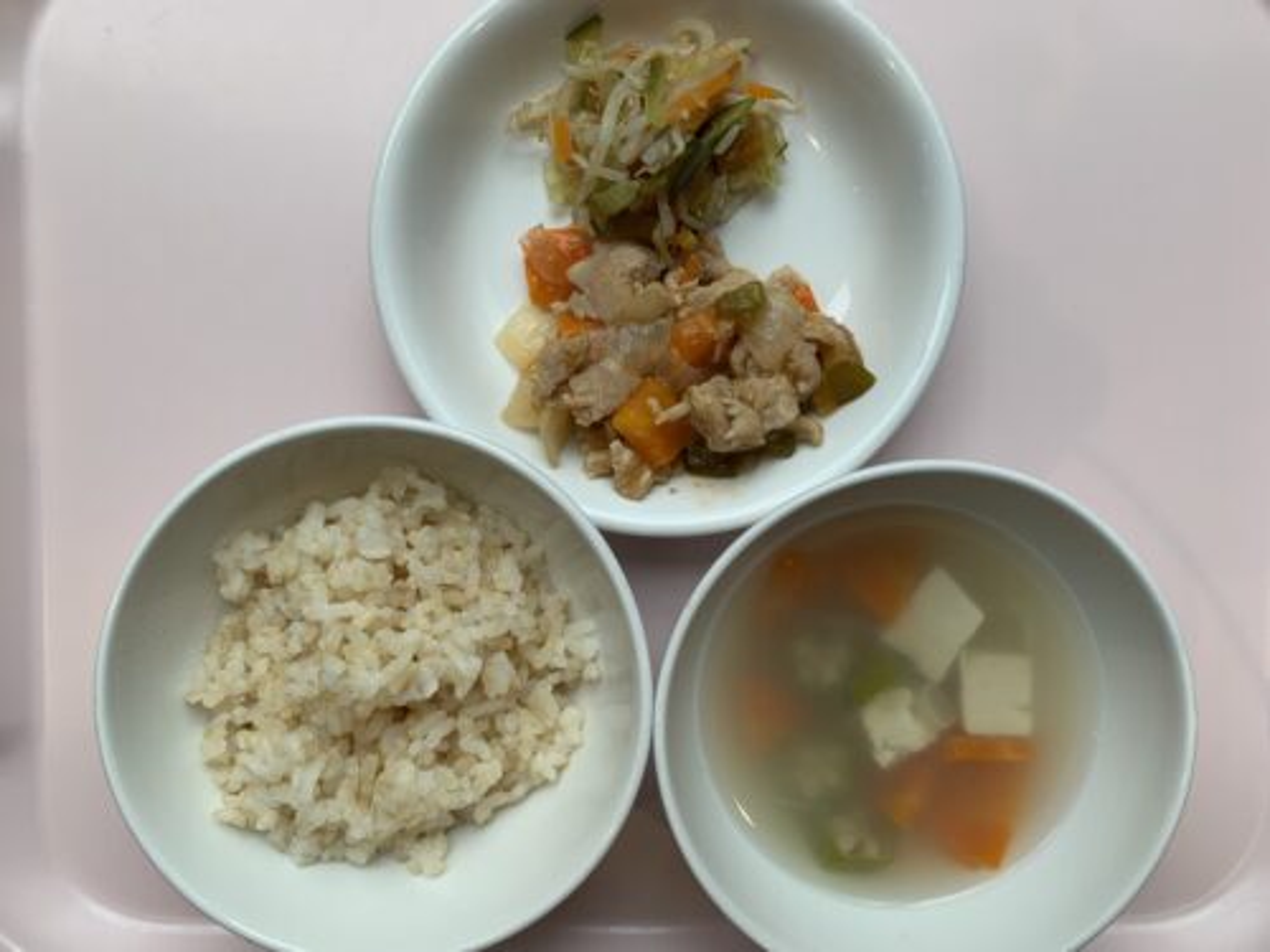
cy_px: 476
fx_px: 954
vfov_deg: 53.1
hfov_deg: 67.3
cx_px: 635
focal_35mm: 26
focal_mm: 4.25
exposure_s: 1/121
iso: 32
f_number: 1.8
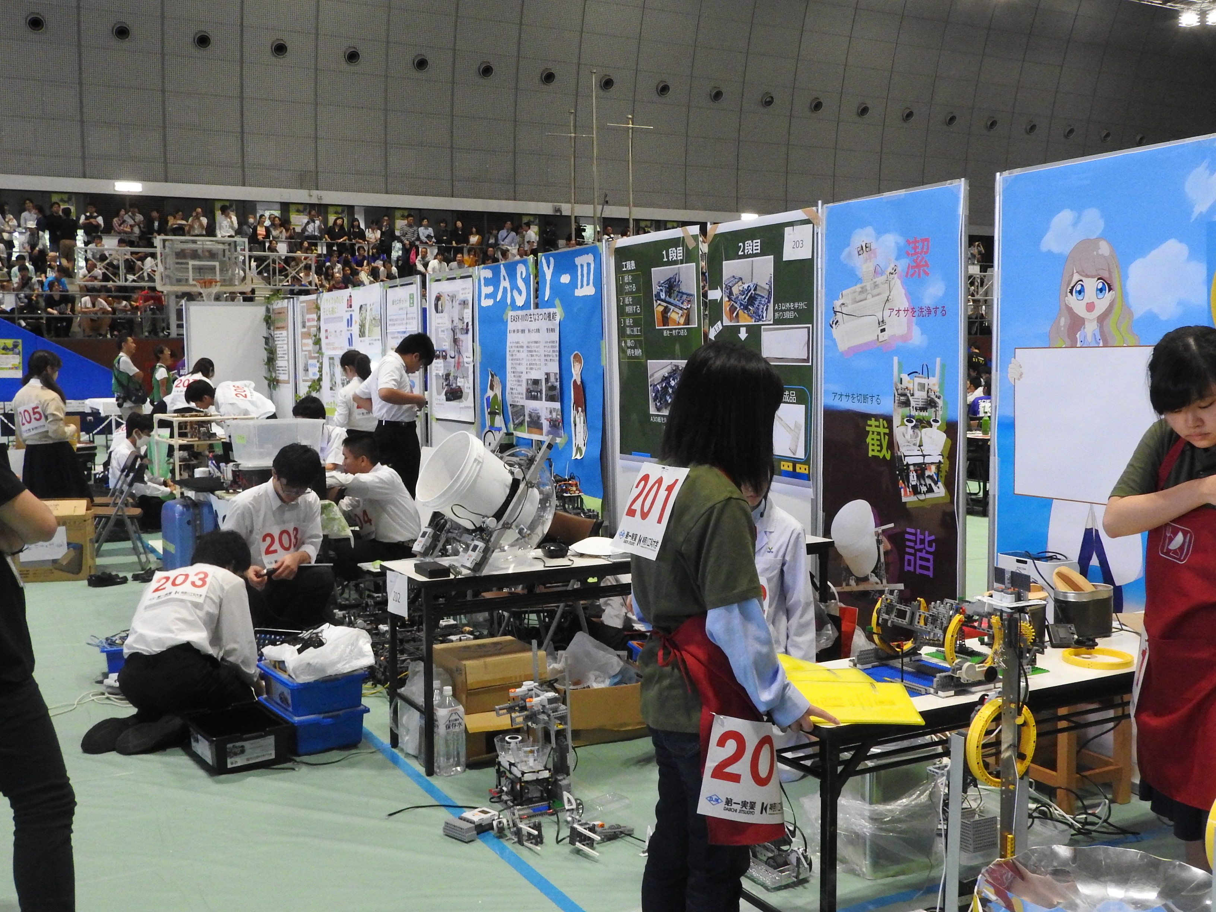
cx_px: 608
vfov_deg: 40.7
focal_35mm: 35
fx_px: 1229
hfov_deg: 52.6
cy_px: 456
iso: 800
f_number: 4.2
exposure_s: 1/50
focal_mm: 6.3
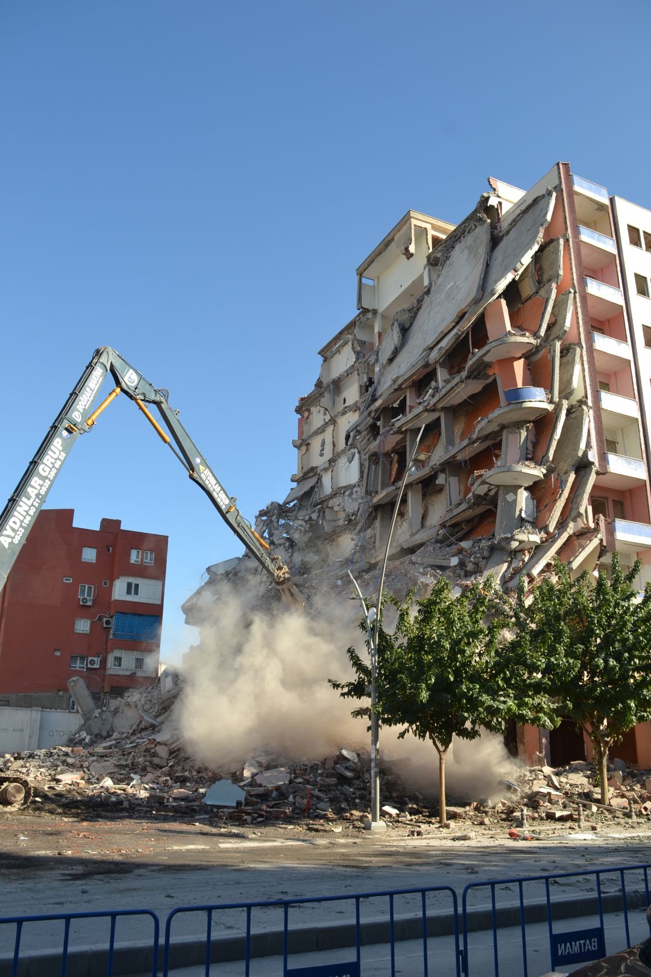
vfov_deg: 61.9
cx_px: 326
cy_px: 488
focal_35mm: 30
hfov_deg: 43.6
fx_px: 814
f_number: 5.6
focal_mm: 20
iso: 100
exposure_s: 1/125
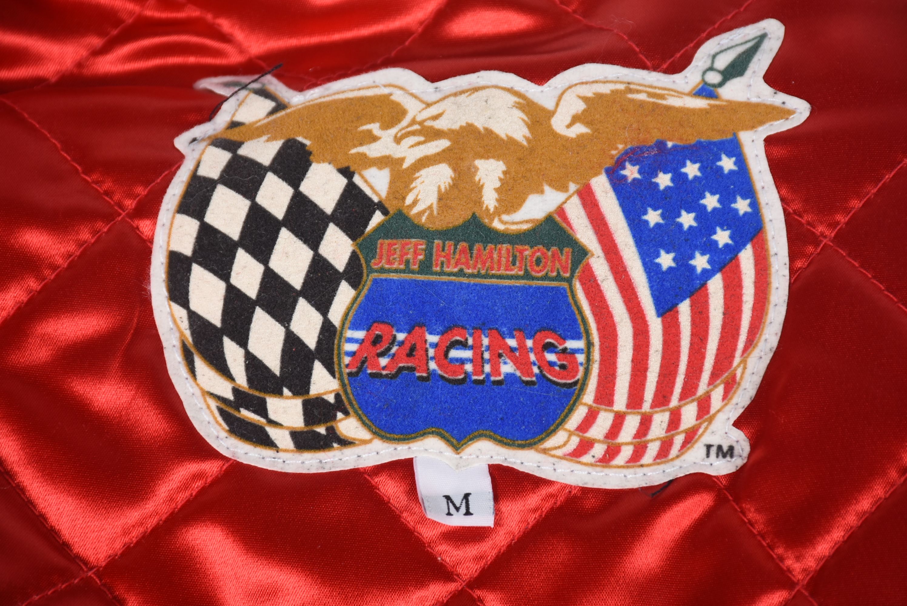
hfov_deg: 9.8
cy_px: 303
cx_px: 454
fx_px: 5295
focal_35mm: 210
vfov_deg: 6.6
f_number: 10
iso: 200
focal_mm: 140
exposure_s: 1/125
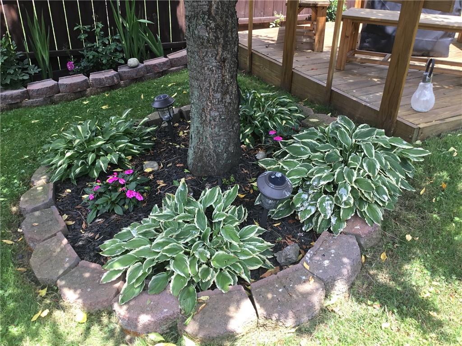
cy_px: 173
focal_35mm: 31
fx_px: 414
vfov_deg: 45.4
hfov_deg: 58.4
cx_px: 231
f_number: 2.4
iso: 25
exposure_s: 1/176
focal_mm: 3.3
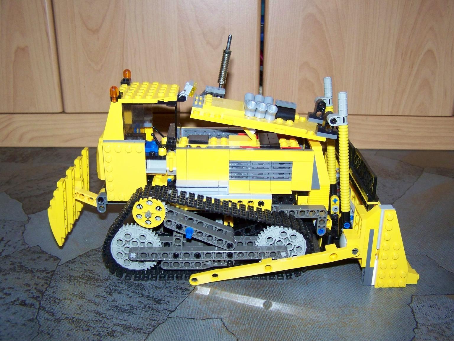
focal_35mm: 38
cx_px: 227
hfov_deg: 49.0
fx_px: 498
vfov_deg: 37.7
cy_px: 170
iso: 200
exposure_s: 1/30
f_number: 2.8
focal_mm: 6.3
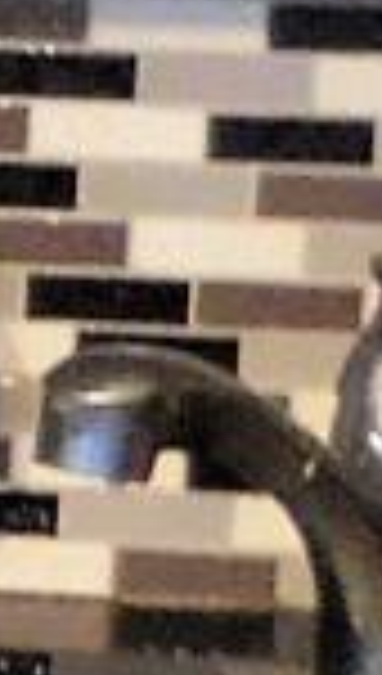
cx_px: -876
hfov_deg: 4.0
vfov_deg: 7.4
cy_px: 684
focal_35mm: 290
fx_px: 5193
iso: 280
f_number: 3.3
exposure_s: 1/30
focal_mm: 4.5
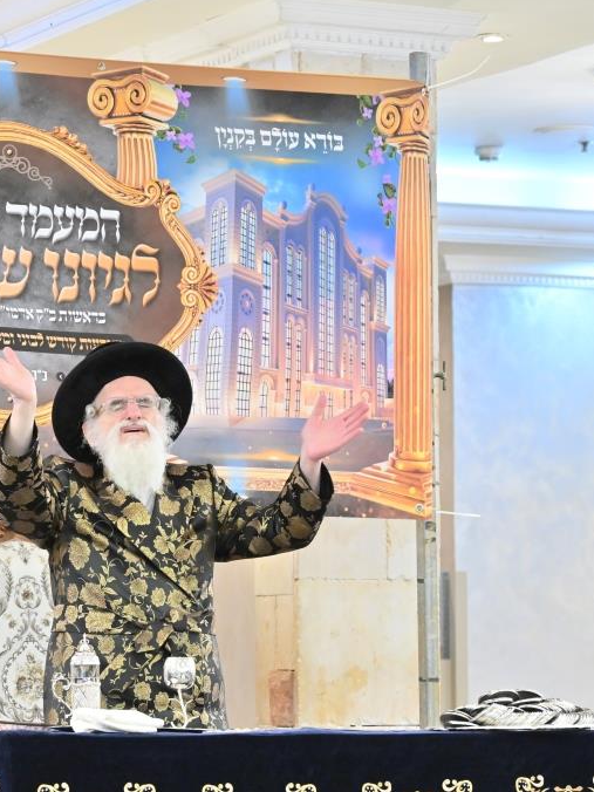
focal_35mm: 150
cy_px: 395
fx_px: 3432
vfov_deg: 13.2
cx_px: 49
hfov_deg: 9.8
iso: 1600
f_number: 4
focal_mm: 69
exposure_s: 1/100
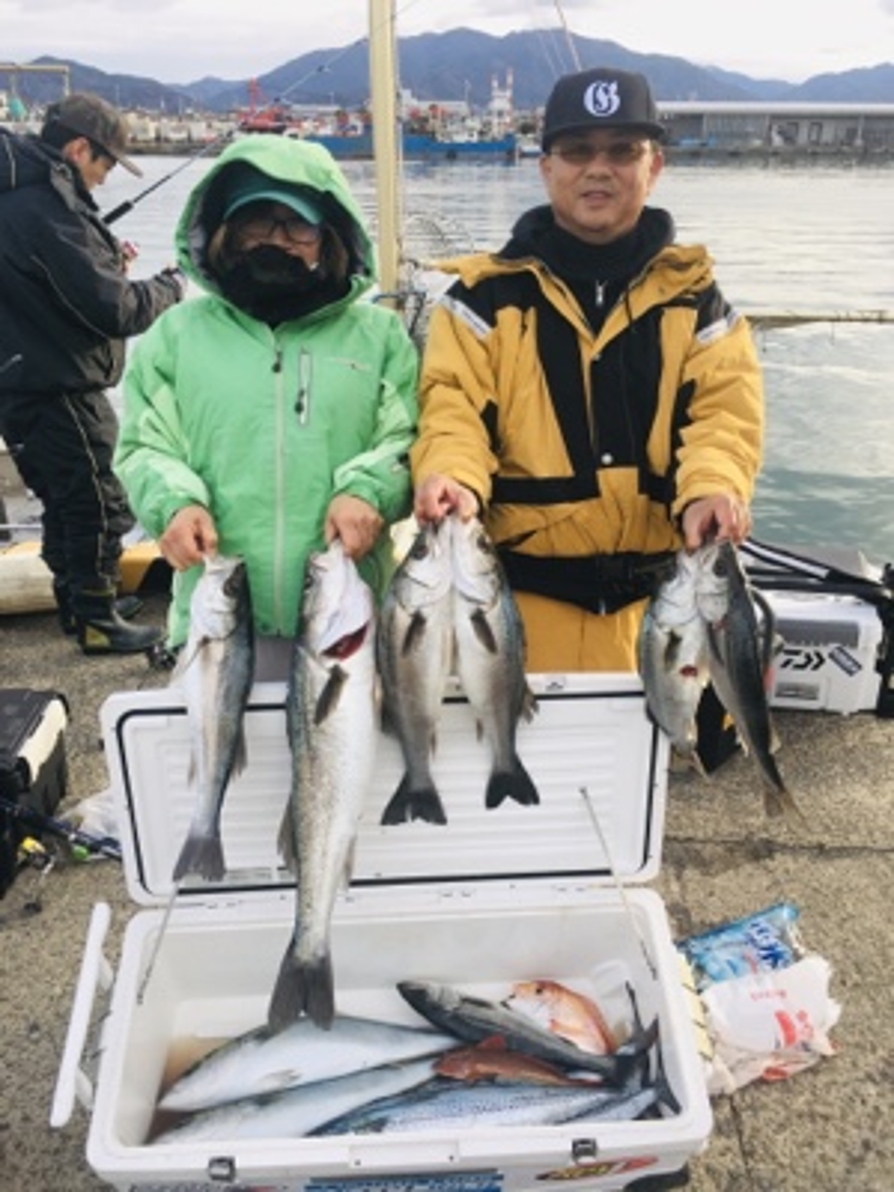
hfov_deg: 48.2
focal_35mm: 29
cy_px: 596
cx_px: 447
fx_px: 999
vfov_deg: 61.7
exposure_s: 1/283
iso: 25
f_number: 2.2
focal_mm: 4.15
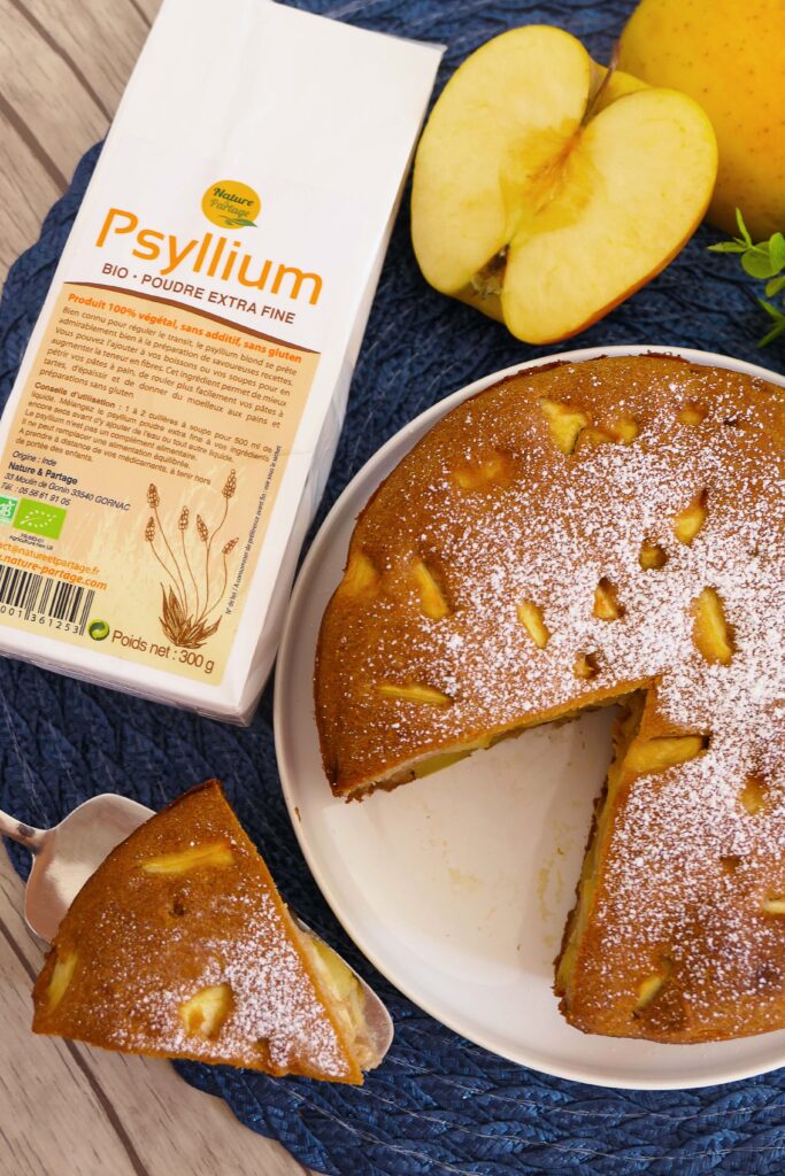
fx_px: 1504
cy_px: 588
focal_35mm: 46
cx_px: 392
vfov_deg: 42.7
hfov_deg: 29.3
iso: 200
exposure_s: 1/100
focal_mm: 16.6
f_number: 2.8
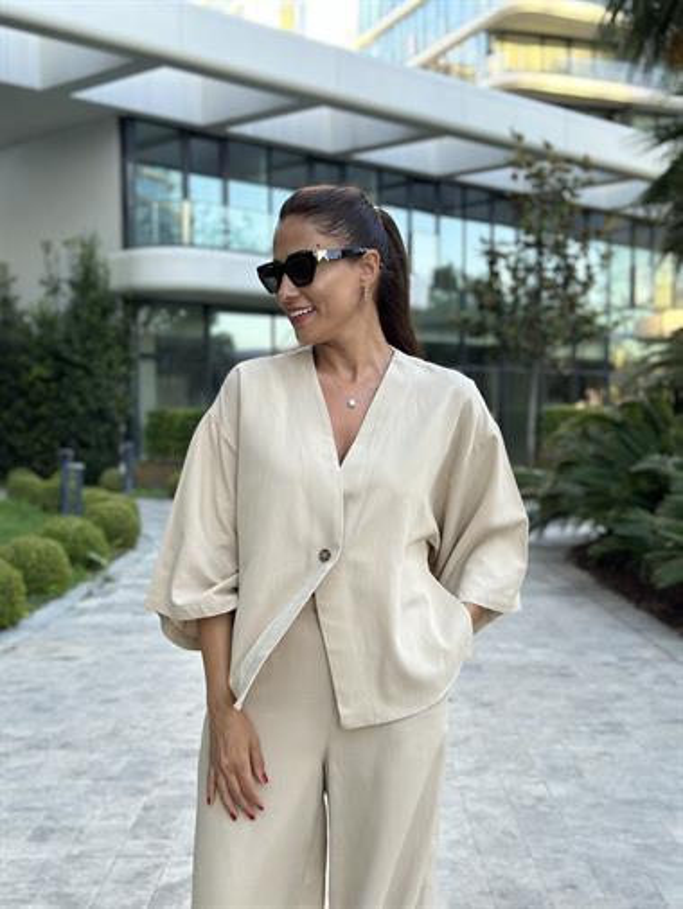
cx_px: 342
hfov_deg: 30.3
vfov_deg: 39.6
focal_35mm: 48
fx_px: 1262
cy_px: 454
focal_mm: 6.86
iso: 80
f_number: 1.78
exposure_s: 1/225
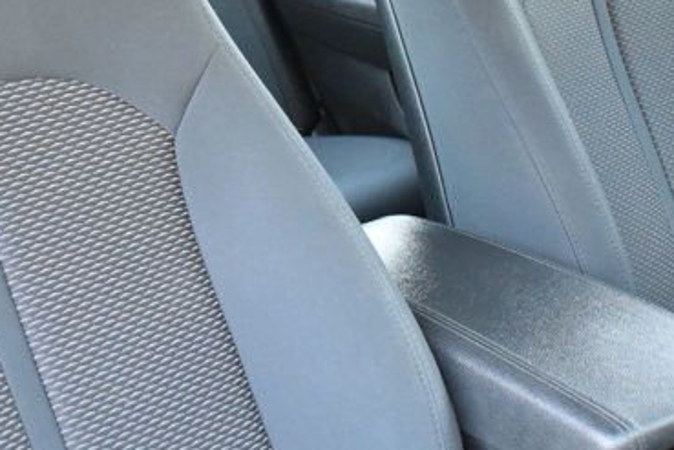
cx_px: 327
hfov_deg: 27.0
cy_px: 121
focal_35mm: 75
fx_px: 1404
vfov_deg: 18.1
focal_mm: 18
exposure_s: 1/25
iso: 3200
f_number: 3.5
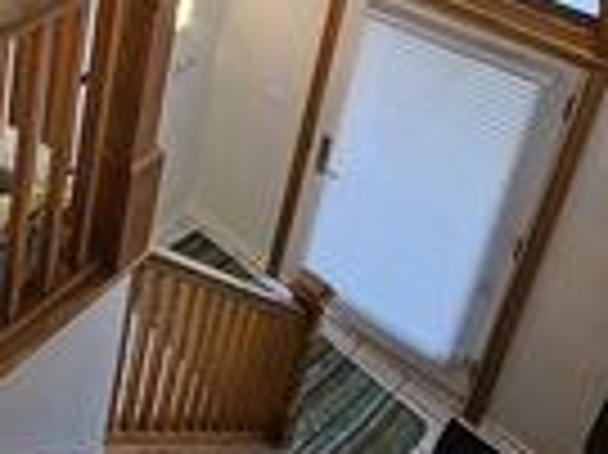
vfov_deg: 26.3
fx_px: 719
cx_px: -155
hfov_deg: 34.5
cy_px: -216
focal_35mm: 41
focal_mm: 2.2
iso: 160
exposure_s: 1/60
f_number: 2.2
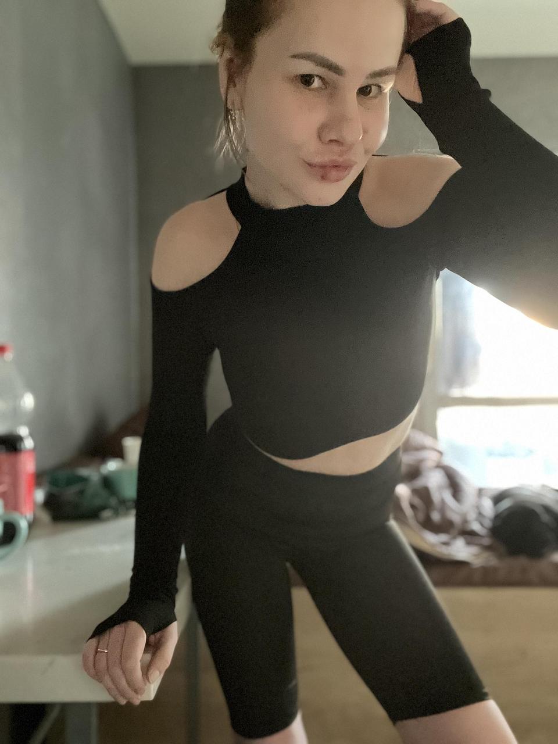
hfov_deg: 46.8
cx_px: 279
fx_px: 645
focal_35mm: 30
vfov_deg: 60.0
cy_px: 372
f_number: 2.2
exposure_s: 1/15
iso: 1000
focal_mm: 2.71
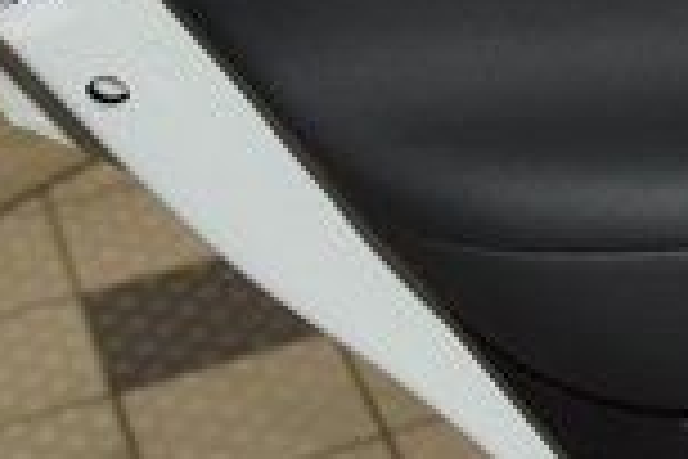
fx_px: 2886
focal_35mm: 151
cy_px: 70
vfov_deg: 9.1
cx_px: 1111
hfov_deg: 12.7
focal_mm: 24
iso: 720
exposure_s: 1/125
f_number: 3.8
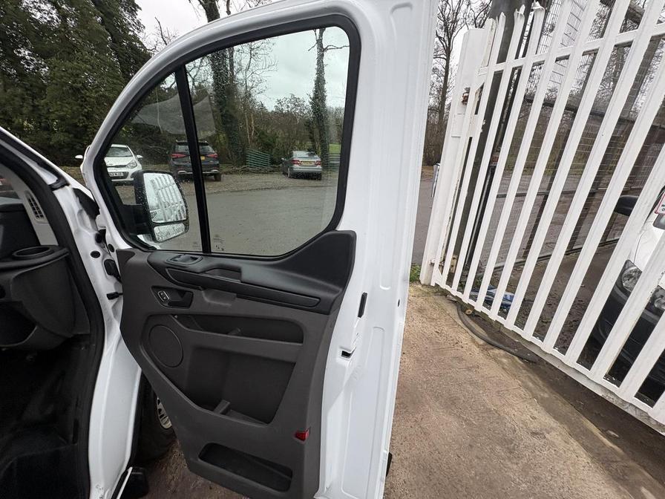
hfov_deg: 102.1
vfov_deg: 85.7
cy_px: 250
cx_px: 332
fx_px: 269
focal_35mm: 14
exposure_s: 1/99
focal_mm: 2.22
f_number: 2.2
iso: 64
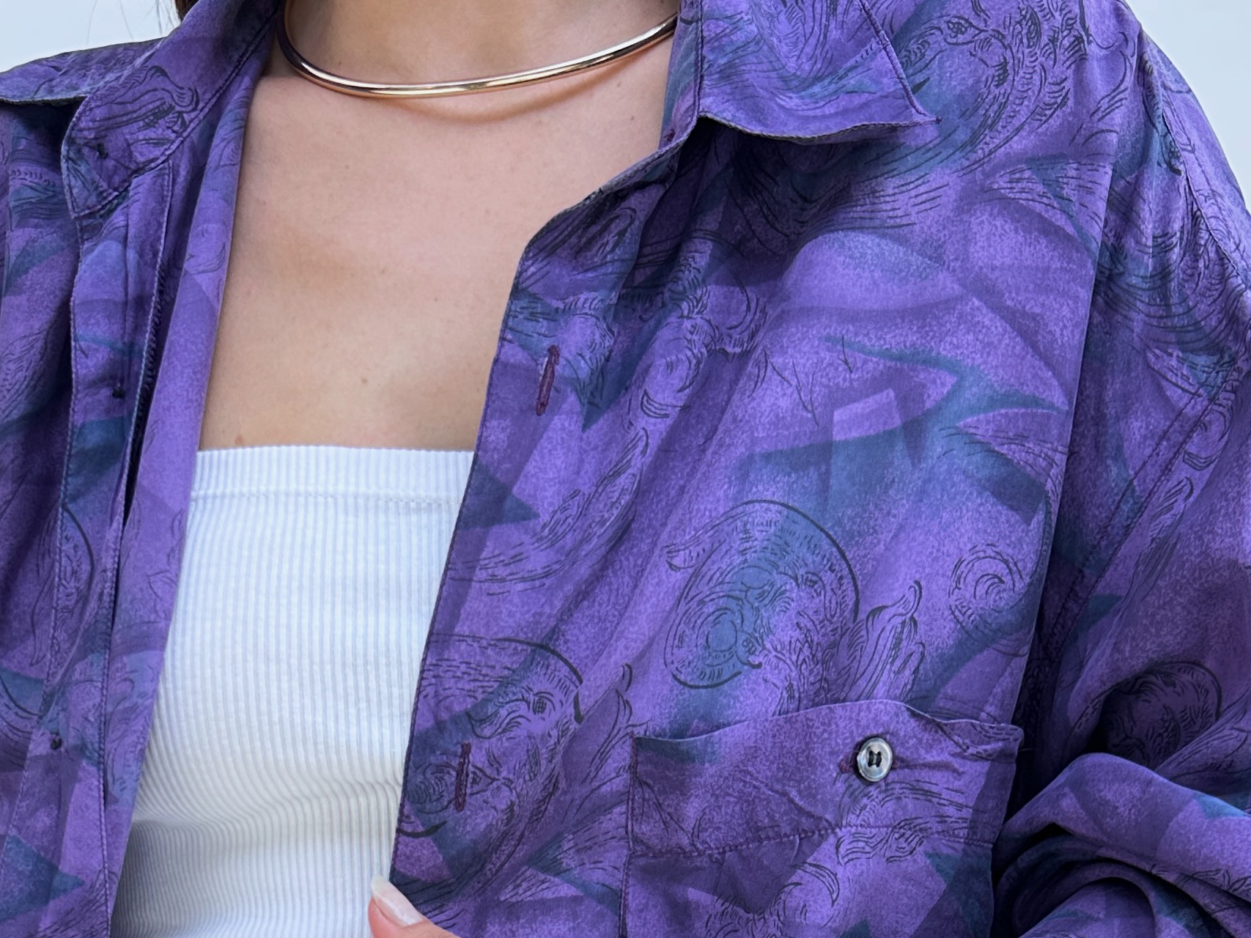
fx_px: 1915
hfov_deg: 36.1
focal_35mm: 53
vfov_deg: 24.1
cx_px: 524
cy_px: 1229
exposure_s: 1/219
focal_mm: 6.86
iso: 80
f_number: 1.78
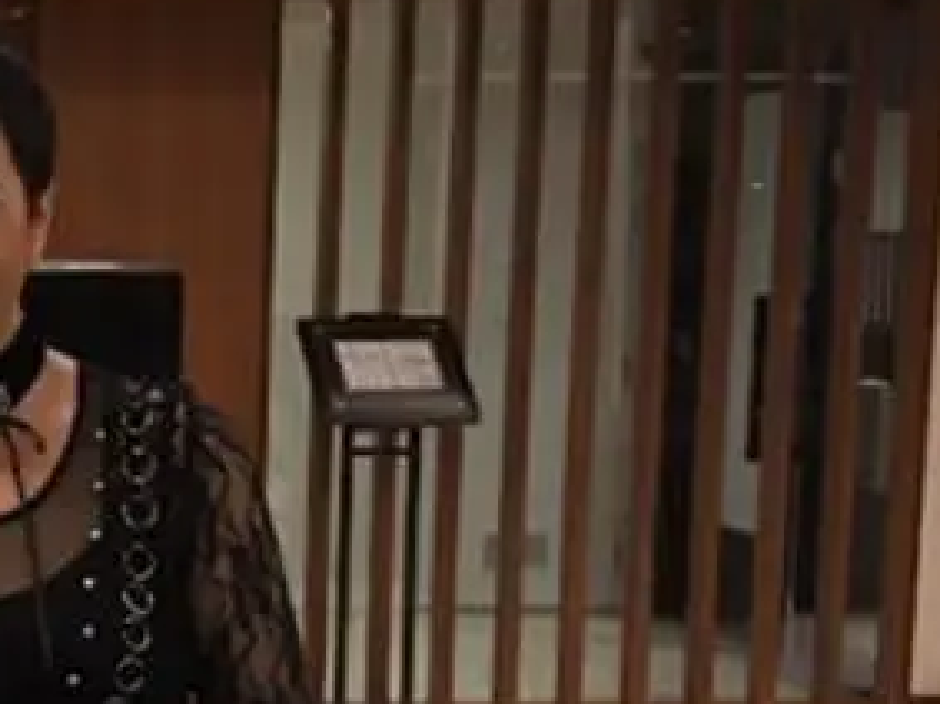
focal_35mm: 80
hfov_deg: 22.0
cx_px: -279
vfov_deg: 18.3
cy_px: 550
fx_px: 2171
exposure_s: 1/4
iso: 160
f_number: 2.2
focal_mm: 4.15
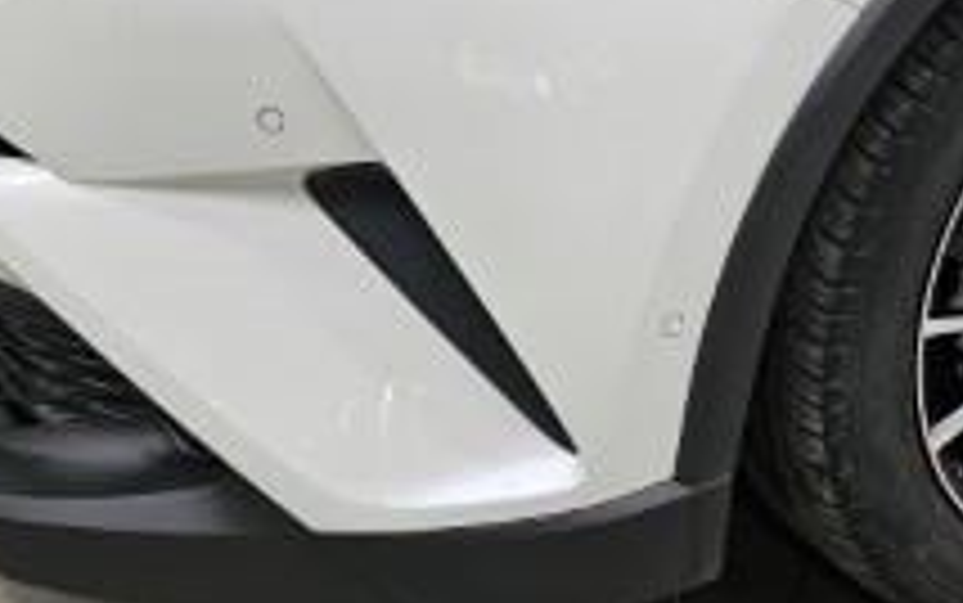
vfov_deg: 17.1
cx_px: 1040
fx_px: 1917
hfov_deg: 26.2
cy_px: -104
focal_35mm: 73
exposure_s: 1/180
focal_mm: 6.3
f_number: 1.7
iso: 50
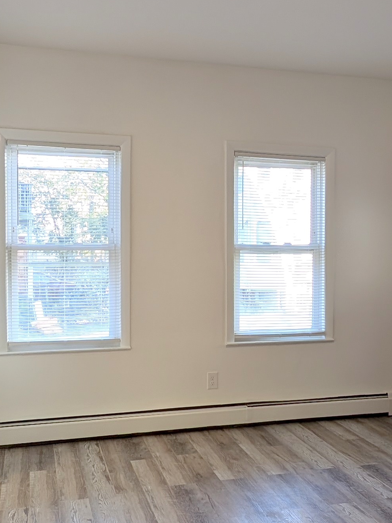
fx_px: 559
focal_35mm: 37
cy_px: 266
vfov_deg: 50.1
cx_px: 207
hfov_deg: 38.7
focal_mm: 2.23
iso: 37
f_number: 1.95
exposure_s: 1/40
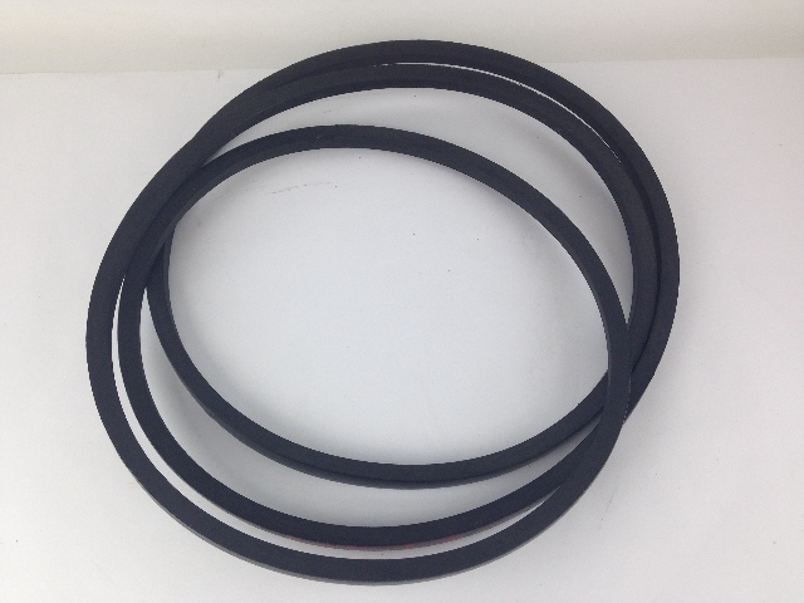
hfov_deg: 55.4
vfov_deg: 42.9
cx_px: 402
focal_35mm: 33
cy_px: 302
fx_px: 766
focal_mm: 4.12
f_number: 2.4
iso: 50
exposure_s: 1/120
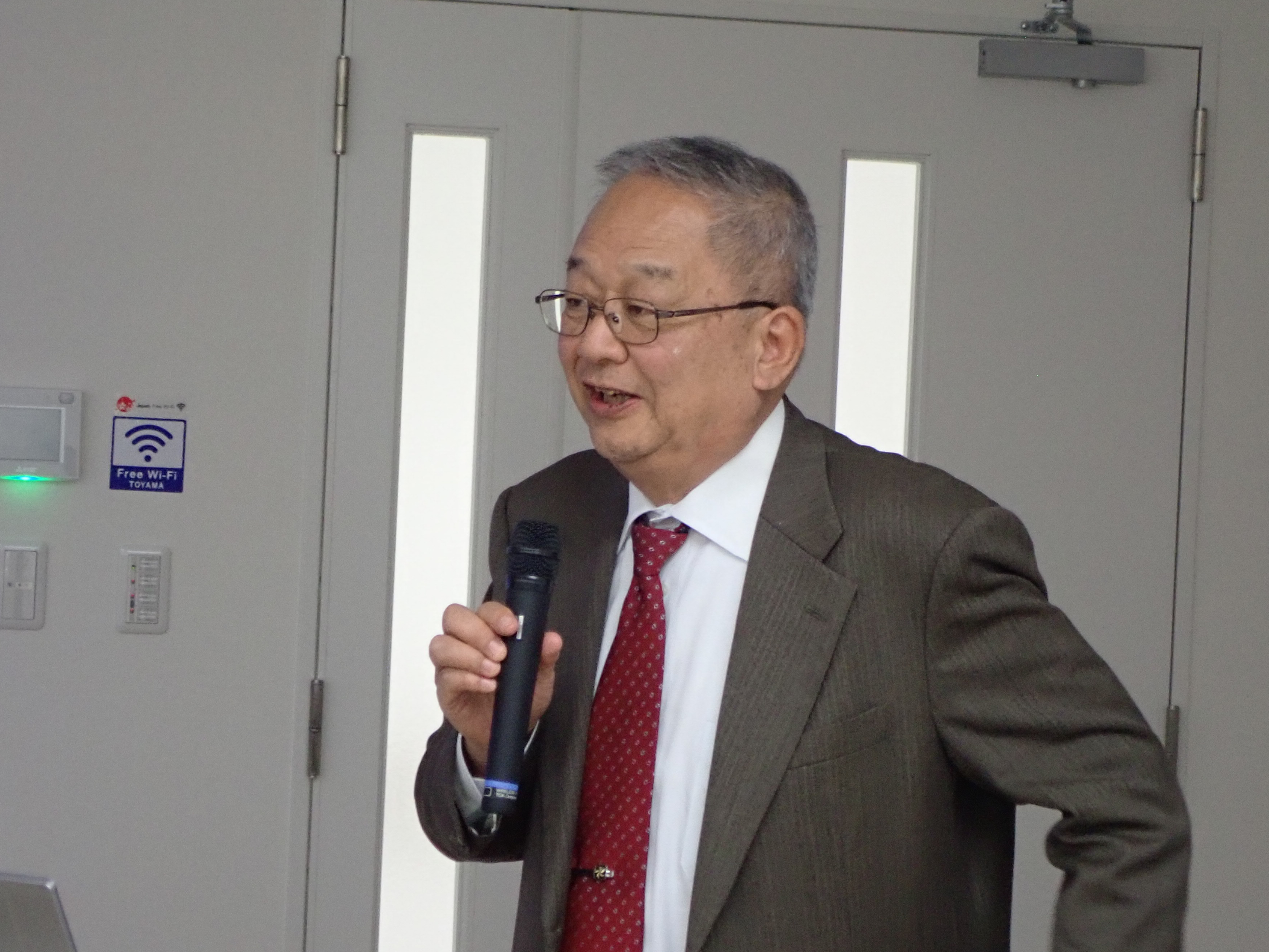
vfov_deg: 13.0
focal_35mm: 114
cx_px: 713
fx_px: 4179
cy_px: 437
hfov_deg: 17.3
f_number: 4.9
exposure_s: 1/50
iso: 800
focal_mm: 18
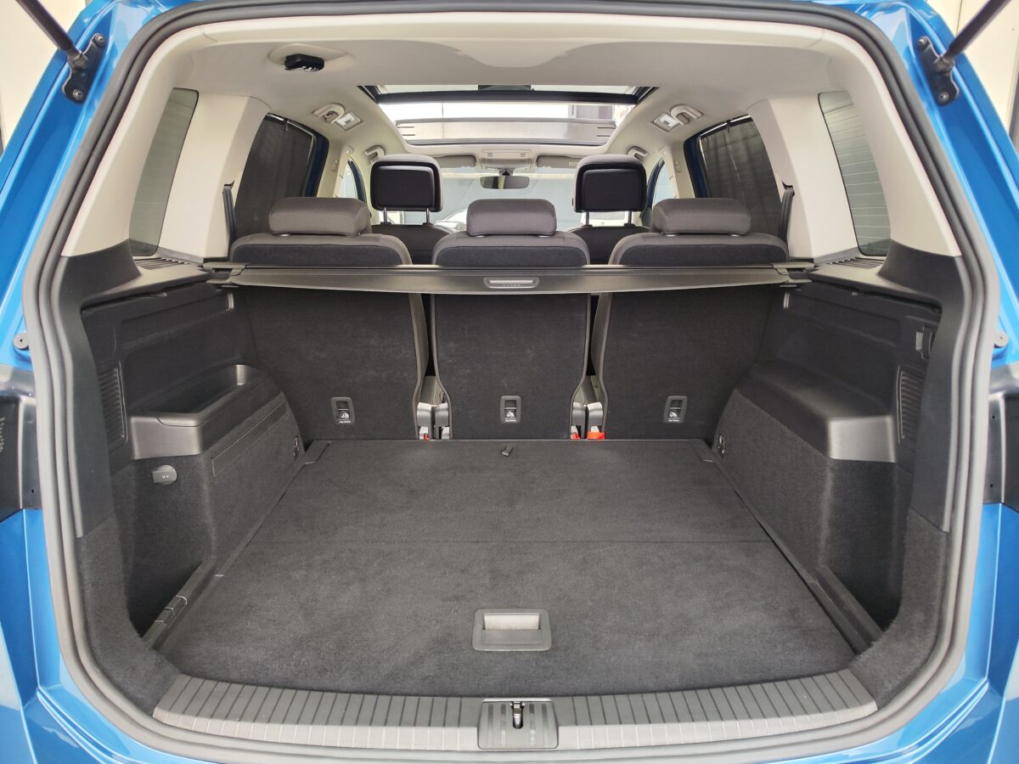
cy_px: 382
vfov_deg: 58.9
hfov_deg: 73.9
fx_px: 677
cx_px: 510
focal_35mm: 23
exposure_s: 1/69.2
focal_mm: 7.01
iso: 334
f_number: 1.69
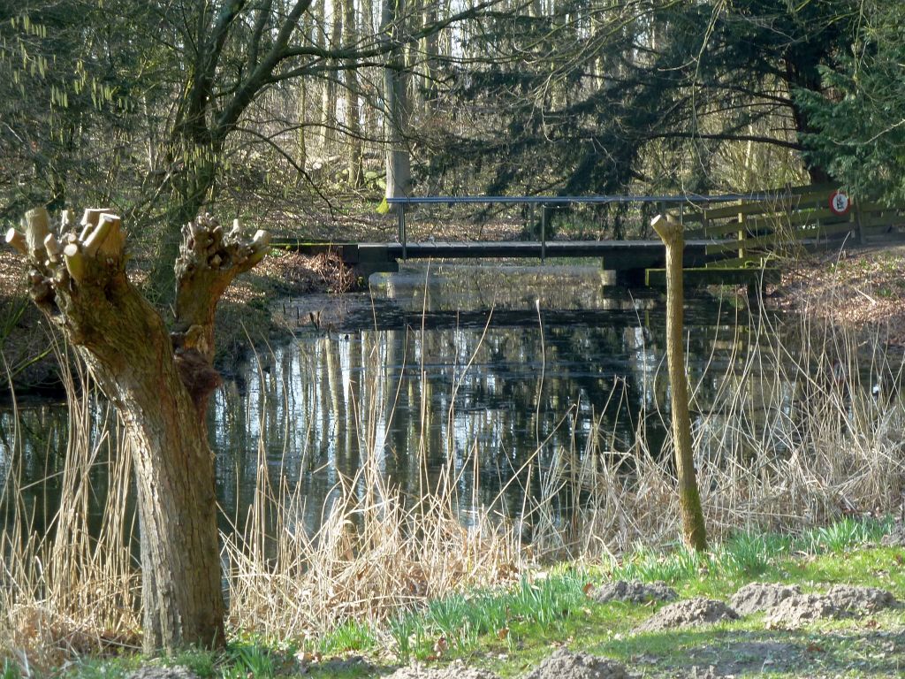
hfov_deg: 17.7
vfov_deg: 13.3
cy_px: 340
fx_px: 2902
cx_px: 452
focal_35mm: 111
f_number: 4.4
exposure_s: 1/50
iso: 125
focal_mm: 18.2
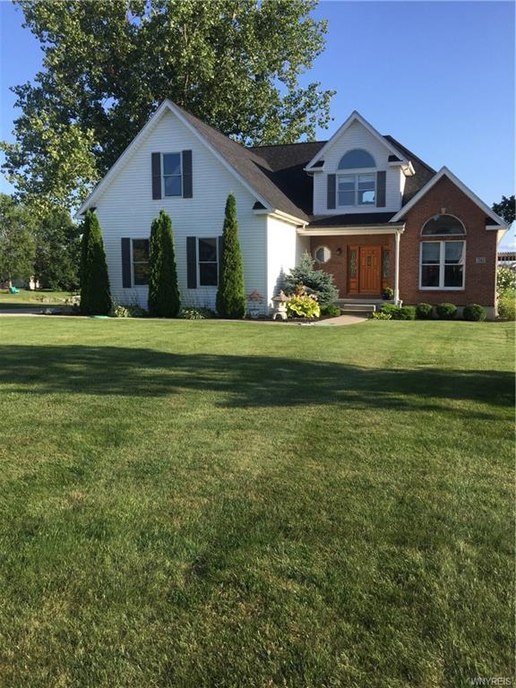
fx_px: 576
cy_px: 344
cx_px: 258
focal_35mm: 29
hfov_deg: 48.2
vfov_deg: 61.7
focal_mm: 4.15
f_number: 2.2
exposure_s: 1/964
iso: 32
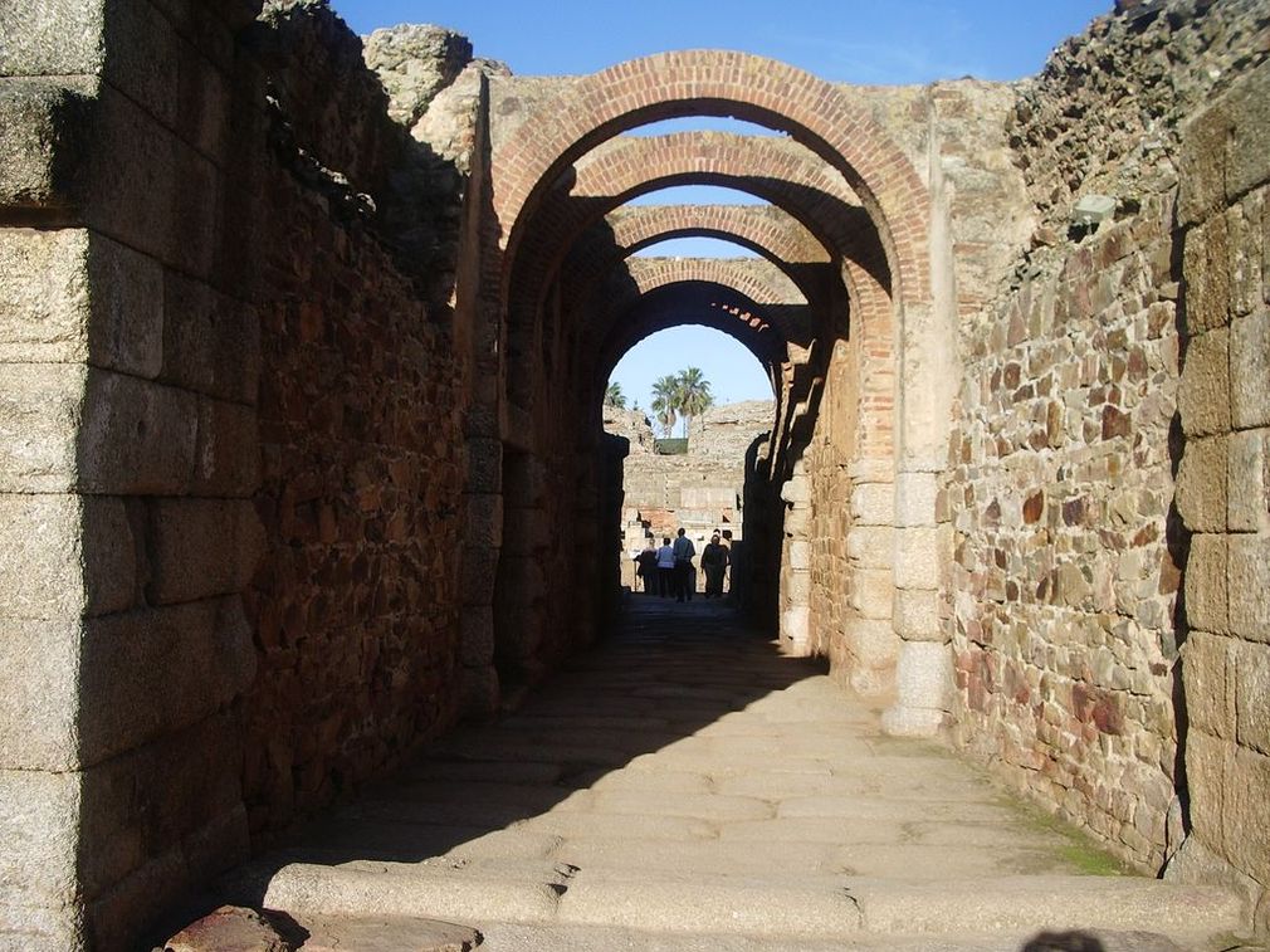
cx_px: 635
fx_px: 1284
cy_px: 476
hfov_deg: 52.6
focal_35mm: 35
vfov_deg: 40.7
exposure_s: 1/320
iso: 50
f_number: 4.3
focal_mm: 5.8
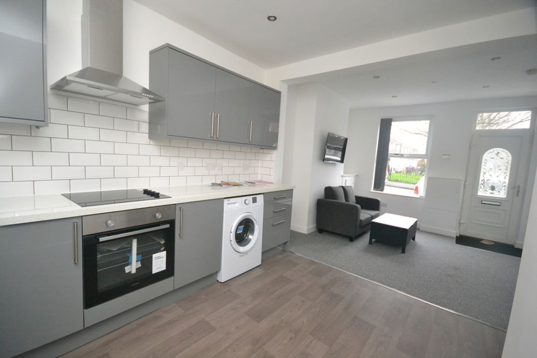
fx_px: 224
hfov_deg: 100.4
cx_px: 268
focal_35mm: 15
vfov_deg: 77.4
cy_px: 179
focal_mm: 10
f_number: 4
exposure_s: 1/60
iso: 2800
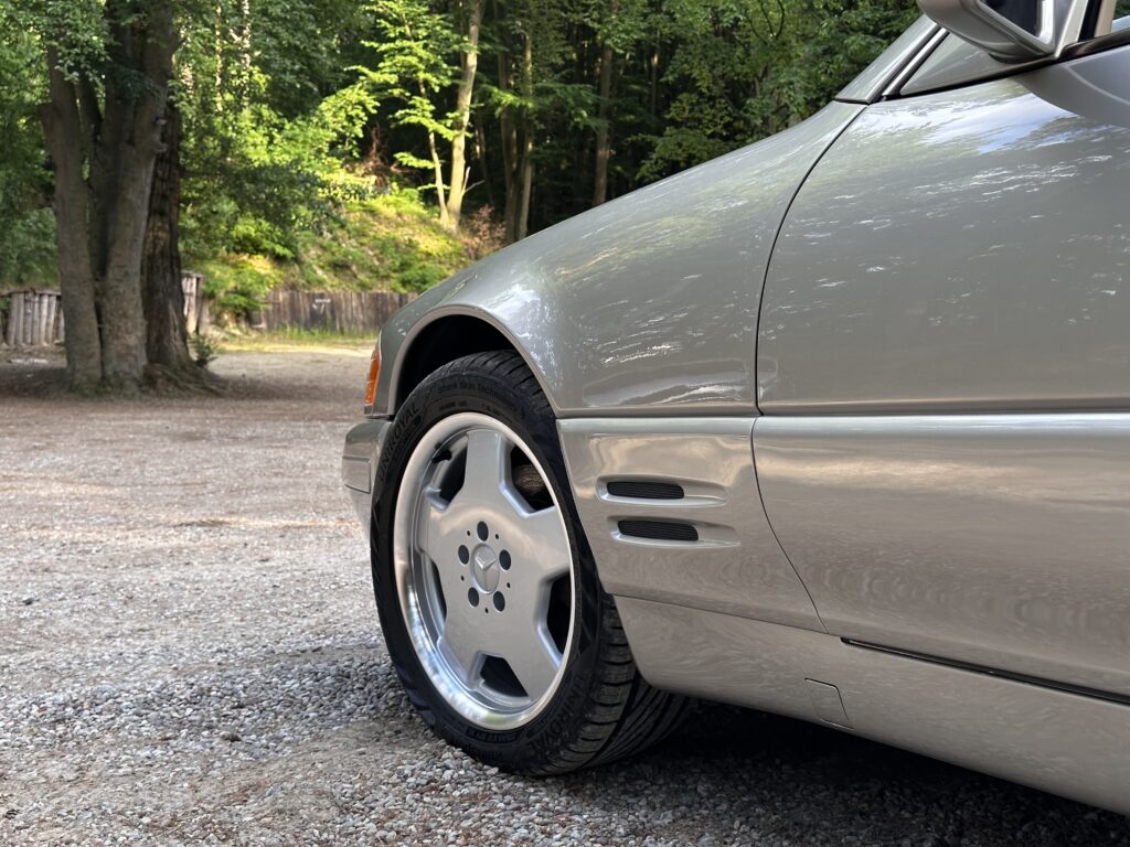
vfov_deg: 30.3
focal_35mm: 48
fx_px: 1567
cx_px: 565
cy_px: 424
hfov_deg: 39.7
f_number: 1.78
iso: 64
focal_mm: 6.86
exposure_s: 1/198
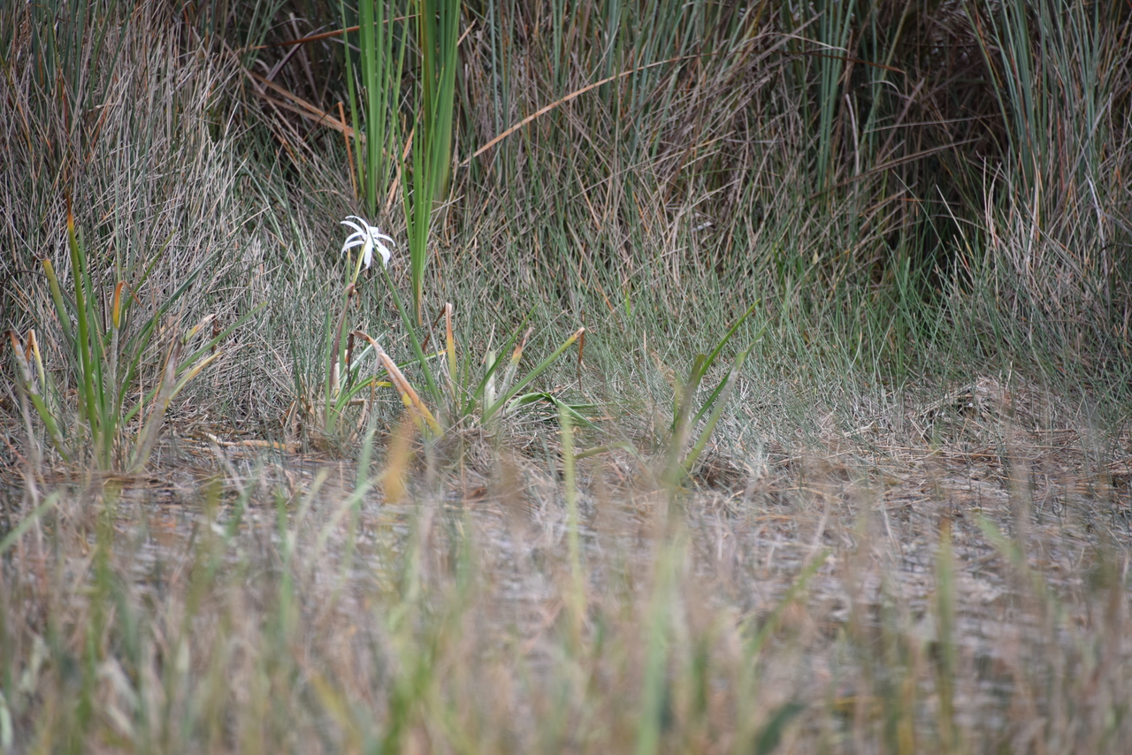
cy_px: 378
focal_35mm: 300
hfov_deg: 6.9
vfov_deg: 4.6
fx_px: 9435
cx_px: 566
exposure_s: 1/640
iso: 320
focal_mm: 300
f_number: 5.6
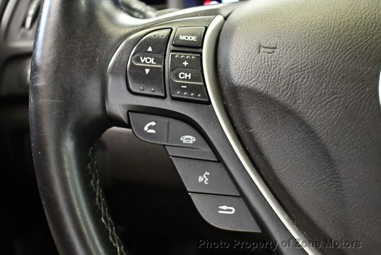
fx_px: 381
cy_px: 128
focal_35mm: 36
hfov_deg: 53.1
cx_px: 190
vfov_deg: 36.9
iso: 6400
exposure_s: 1/60
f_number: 3.5
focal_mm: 18
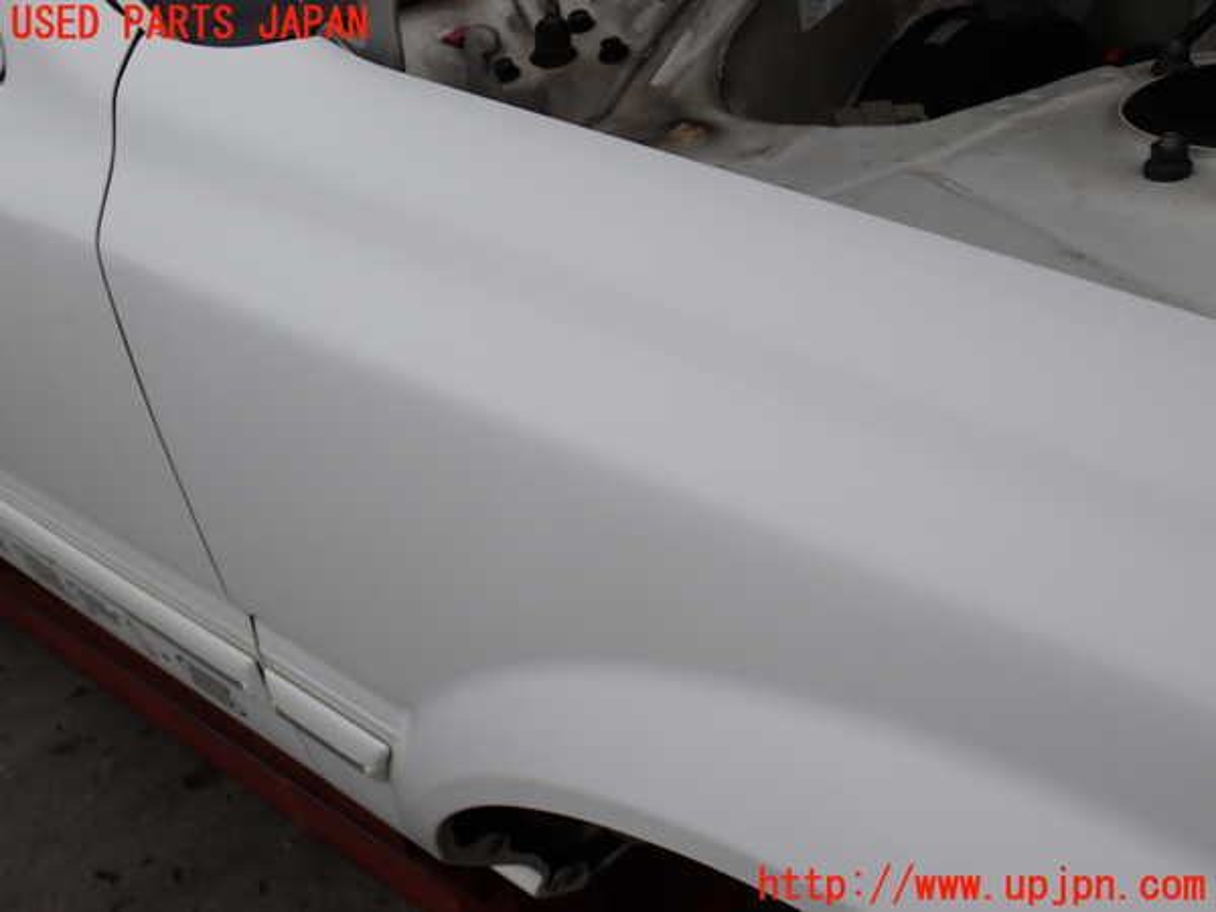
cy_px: 456
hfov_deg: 49.0
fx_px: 1335
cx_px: 608
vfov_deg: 37.7
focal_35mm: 38
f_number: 10
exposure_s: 1/125
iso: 100
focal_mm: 6.83
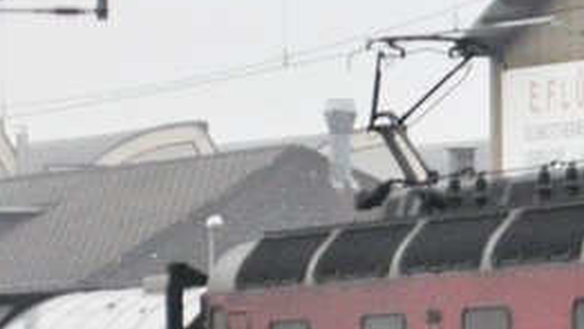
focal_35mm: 506
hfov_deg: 4.2
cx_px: 998
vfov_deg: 2.4
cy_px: 220
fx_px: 7838
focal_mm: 70
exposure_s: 1/1000
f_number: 2.8
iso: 800
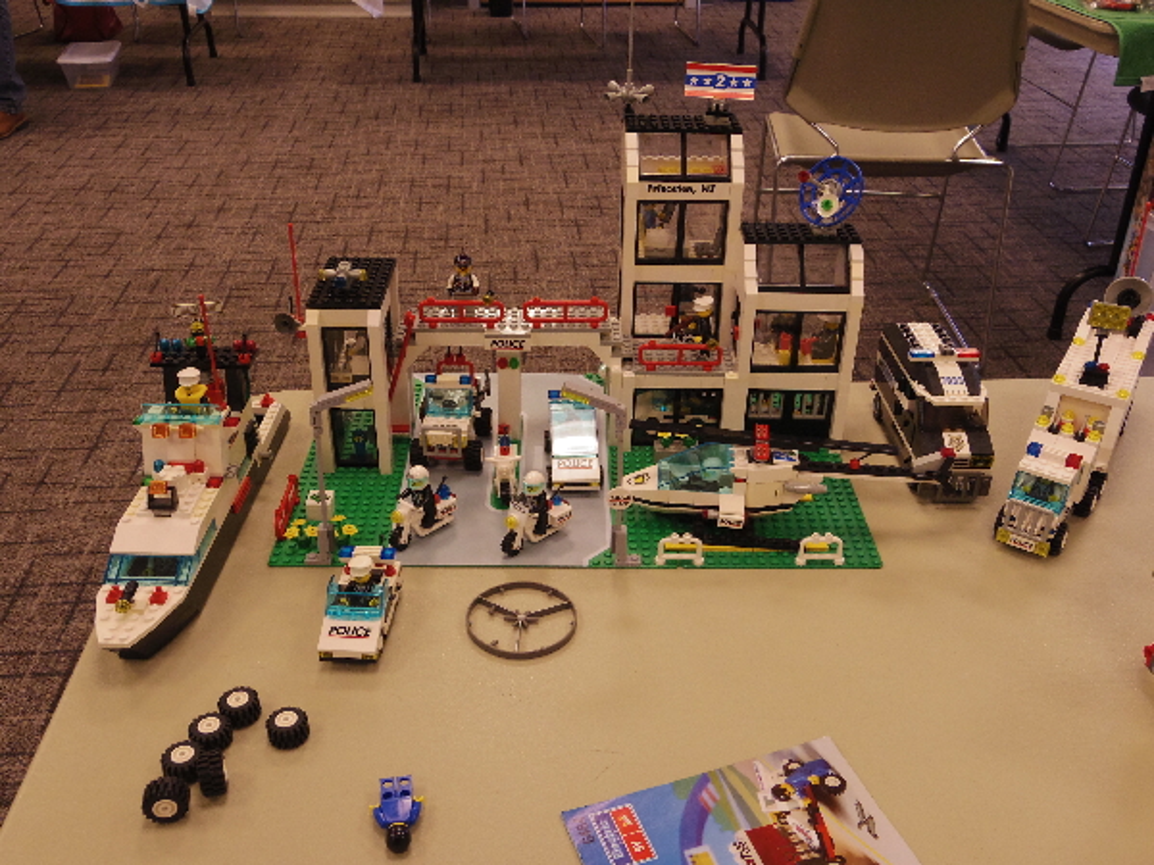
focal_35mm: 34
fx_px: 1133
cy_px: 432
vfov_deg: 41.8
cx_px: 577
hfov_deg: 54.0
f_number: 4.5
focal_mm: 6.2
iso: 400
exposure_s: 1/50
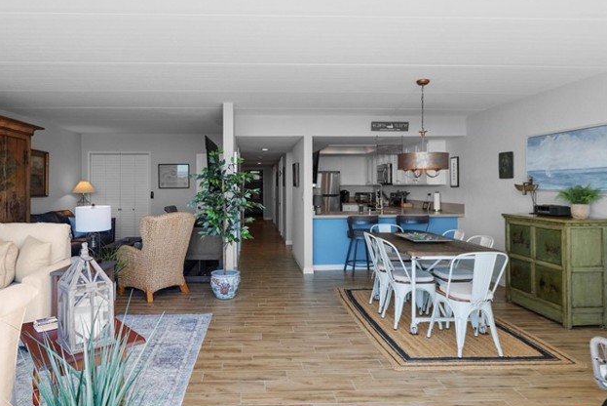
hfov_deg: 75.7
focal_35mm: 23
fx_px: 388
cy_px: 187
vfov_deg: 55.1
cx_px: 263
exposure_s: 1/160
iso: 1600
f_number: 8
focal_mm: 14
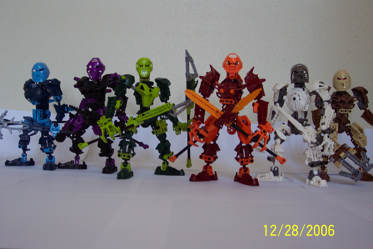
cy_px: 124
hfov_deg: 50.7
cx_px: 186
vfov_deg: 35.1
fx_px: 394
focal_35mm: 38
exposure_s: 1/30
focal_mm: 8
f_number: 2.8
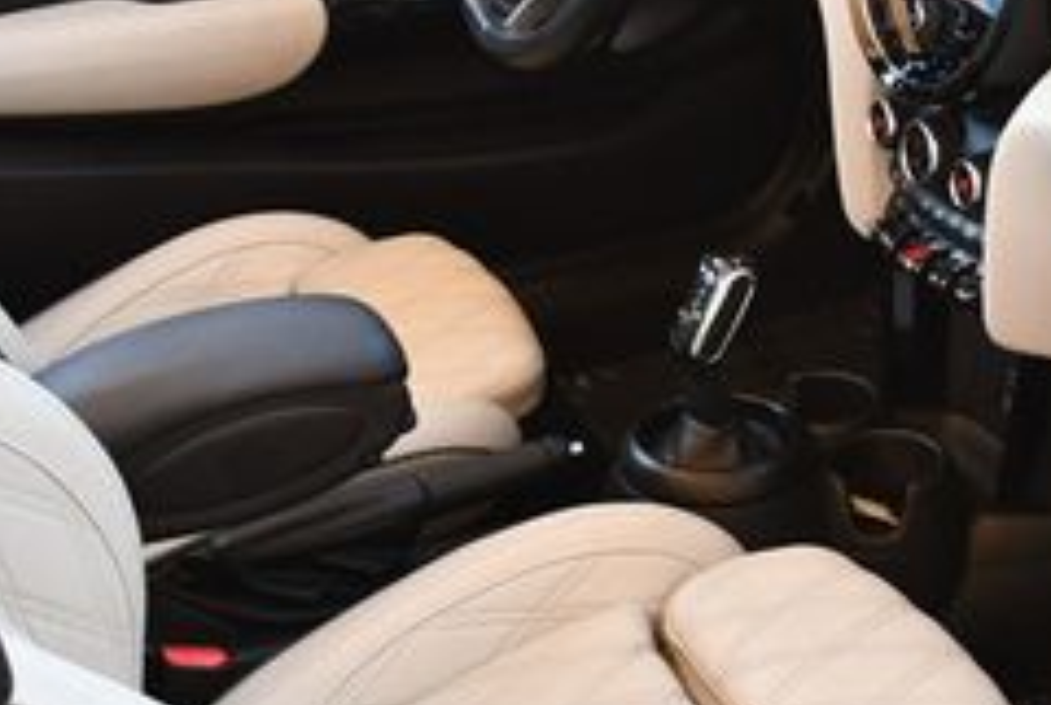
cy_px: 412
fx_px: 2808
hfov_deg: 21.2
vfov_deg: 14.3
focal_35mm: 96
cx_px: 486
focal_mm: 18
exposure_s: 1/250
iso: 560
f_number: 3.5
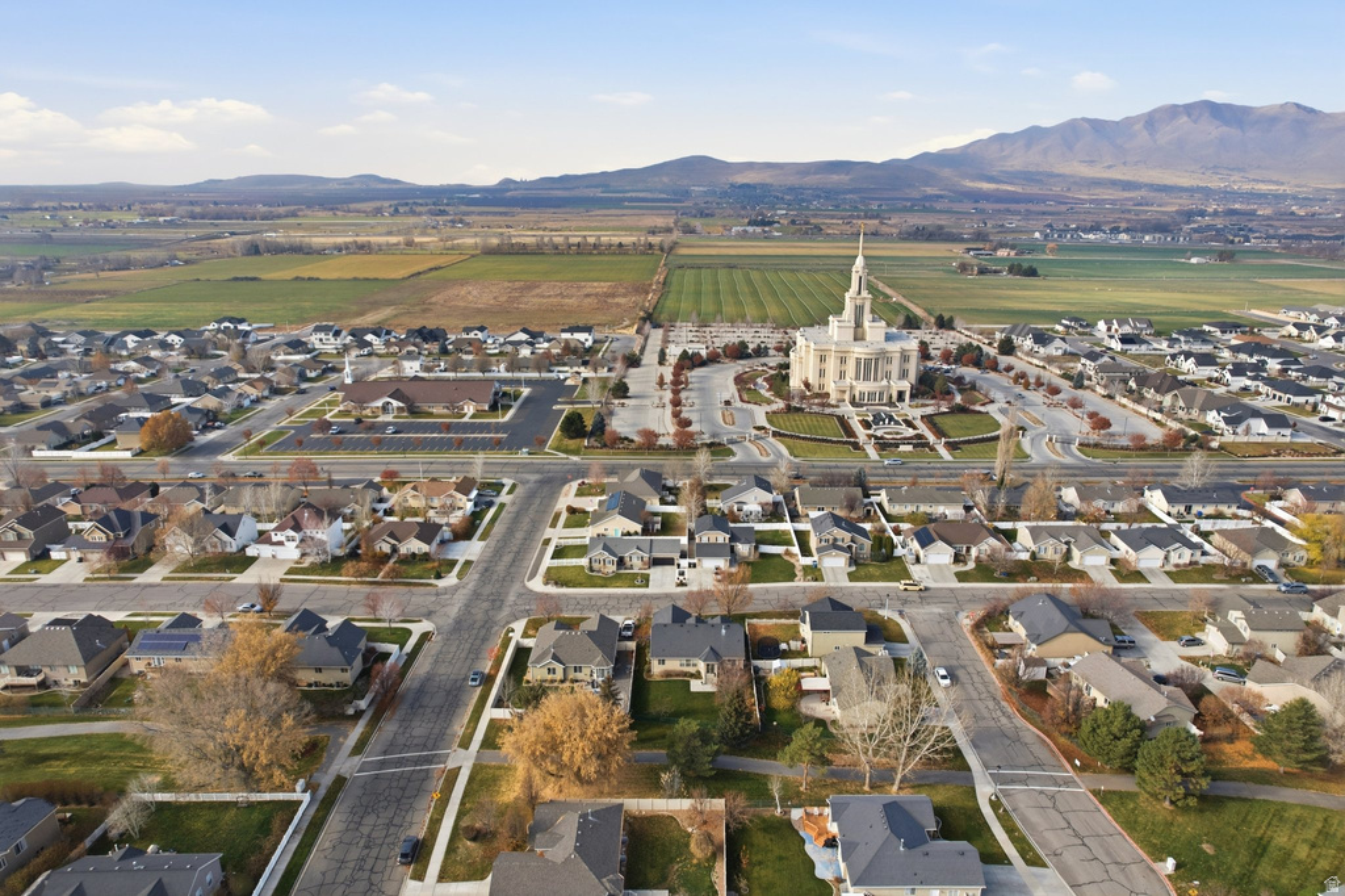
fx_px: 822
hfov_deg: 78.6
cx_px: 672
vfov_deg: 57.2
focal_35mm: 22
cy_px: 448
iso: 130
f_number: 2.8
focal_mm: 8.4
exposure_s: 1/2000
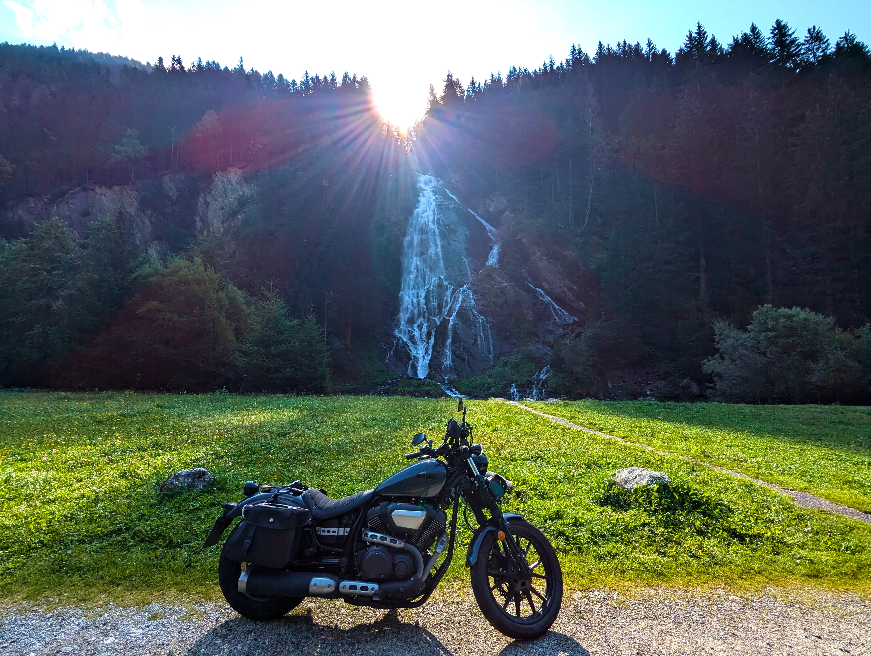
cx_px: 436
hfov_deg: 94.4
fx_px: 403
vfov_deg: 78.2
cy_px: 328
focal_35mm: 16
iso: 42
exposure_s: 1/822
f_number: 2.2
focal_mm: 2.35
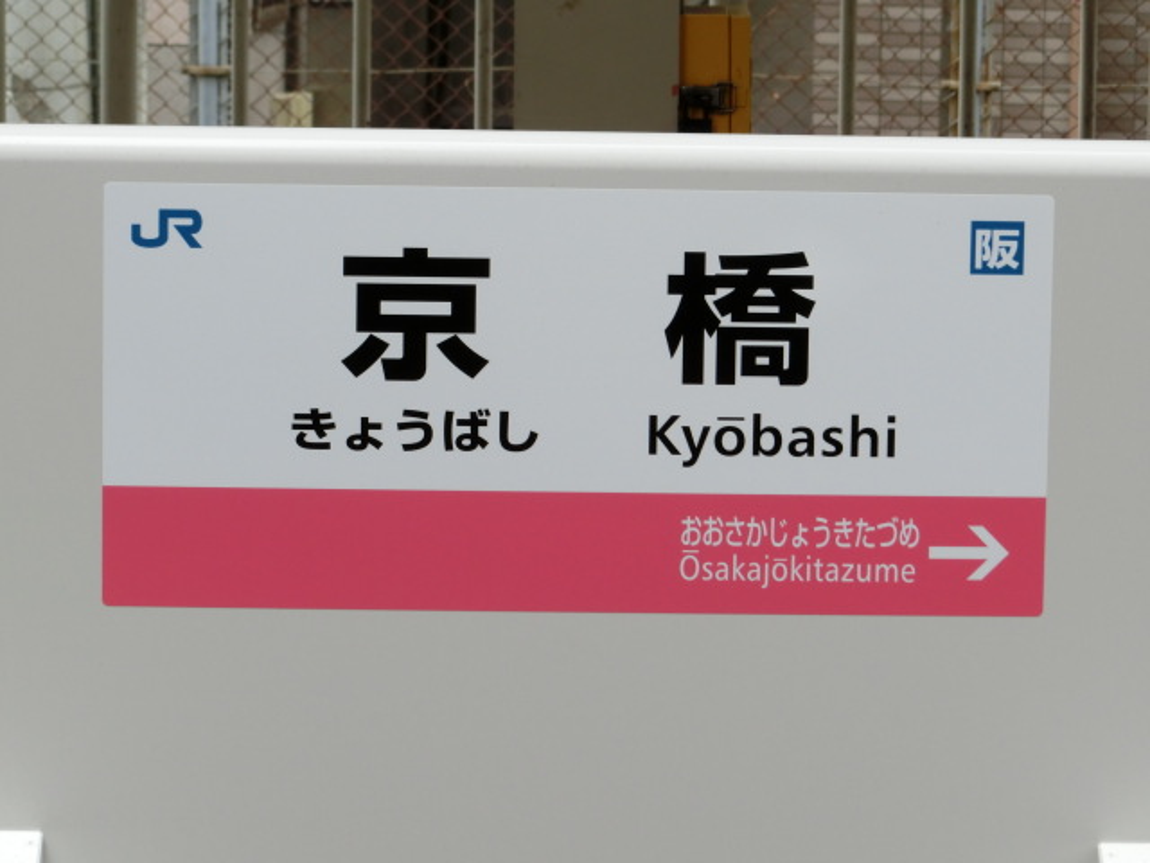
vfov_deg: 9.0
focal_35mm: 165
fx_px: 5482
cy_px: 432
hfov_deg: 12.0
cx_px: 575
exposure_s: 1/160
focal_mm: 29.5
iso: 160
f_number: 5.9
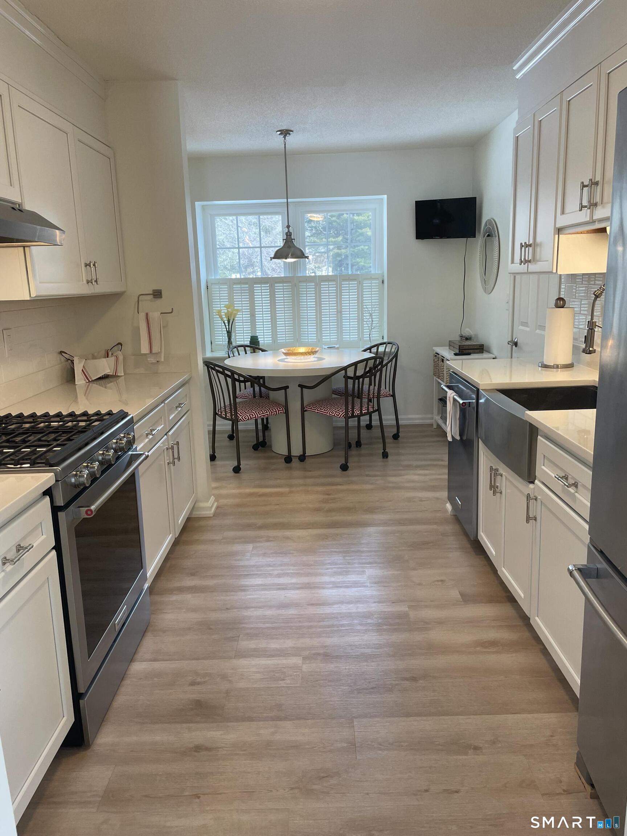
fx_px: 628
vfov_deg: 67.3
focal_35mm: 26
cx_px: 314
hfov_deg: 53.1
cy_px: 418
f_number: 1.6
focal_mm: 4.2
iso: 100
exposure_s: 1/120
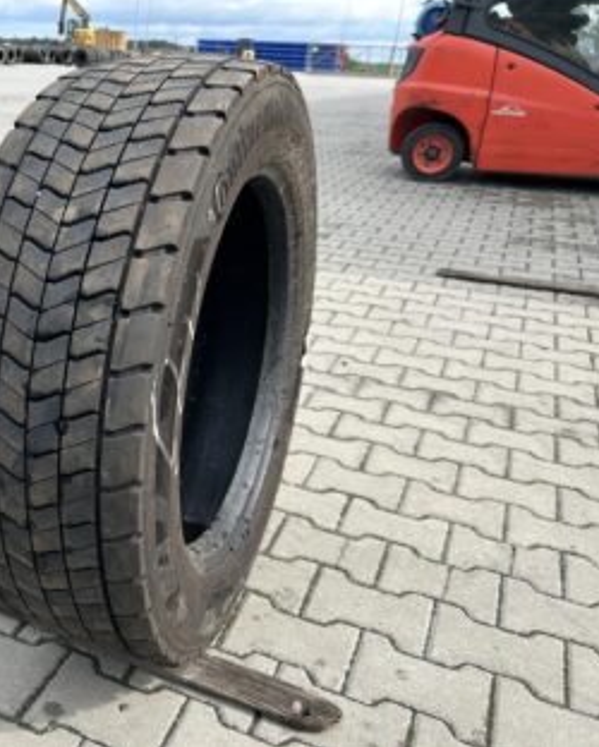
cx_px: 89
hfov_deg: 39.9
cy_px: 363
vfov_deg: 51.5
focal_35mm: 35
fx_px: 775
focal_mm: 5.7
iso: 50
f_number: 1.5
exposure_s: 1/1488
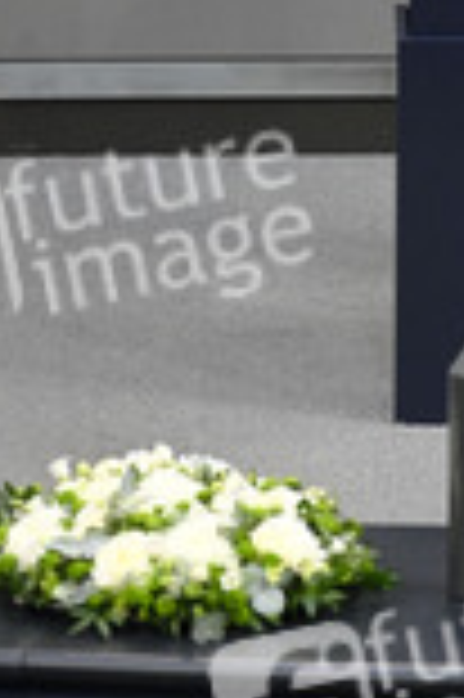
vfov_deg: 2.8
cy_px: 14
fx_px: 14473
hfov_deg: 1.8
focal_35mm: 747
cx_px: 572
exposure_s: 1/400
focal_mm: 290
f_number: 5.6
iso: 10000
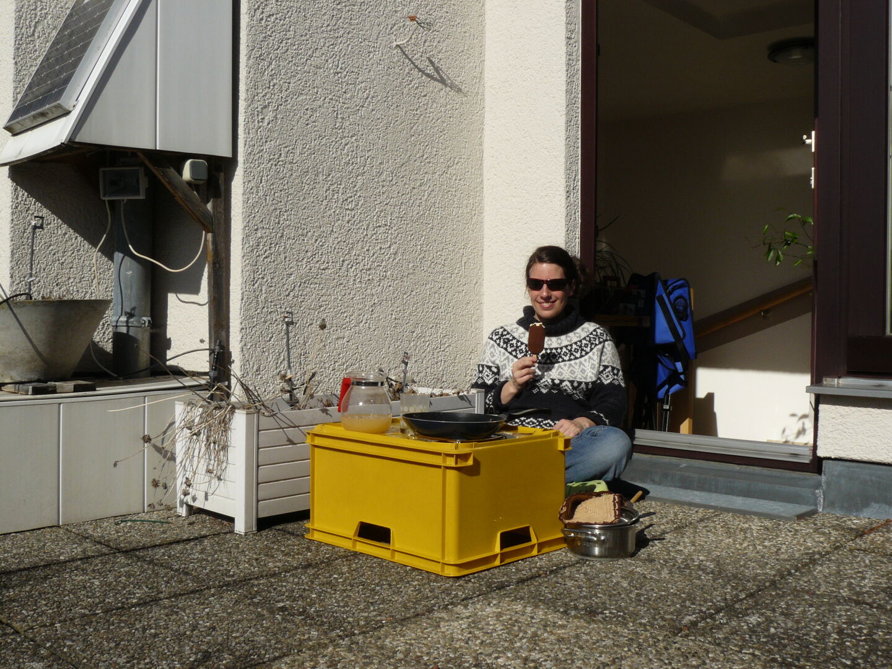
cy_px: 334
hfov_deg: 51.4
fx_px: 928
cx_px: 446
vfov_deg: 39.7
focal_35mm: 36
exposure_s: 1/500
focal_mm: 6
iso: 100
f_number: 8
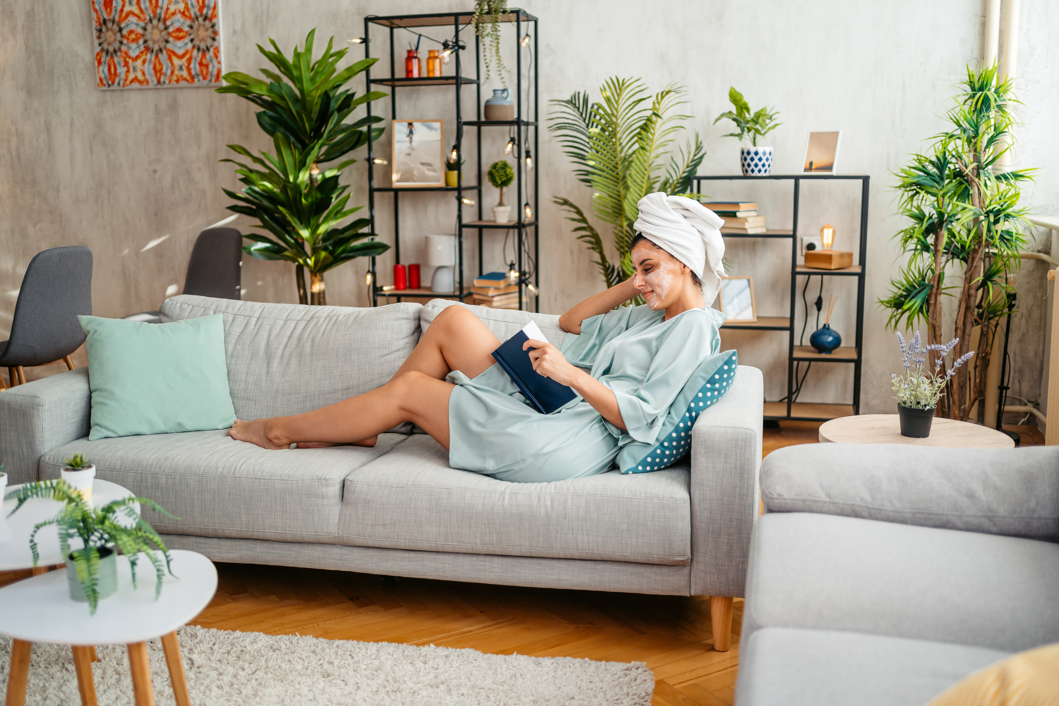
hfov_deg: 54.4
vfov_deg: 37.9
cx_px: 530
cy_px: 353
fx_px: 1030
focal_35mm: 35
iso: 100
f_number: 1.8
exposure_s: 1/400
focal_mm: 35
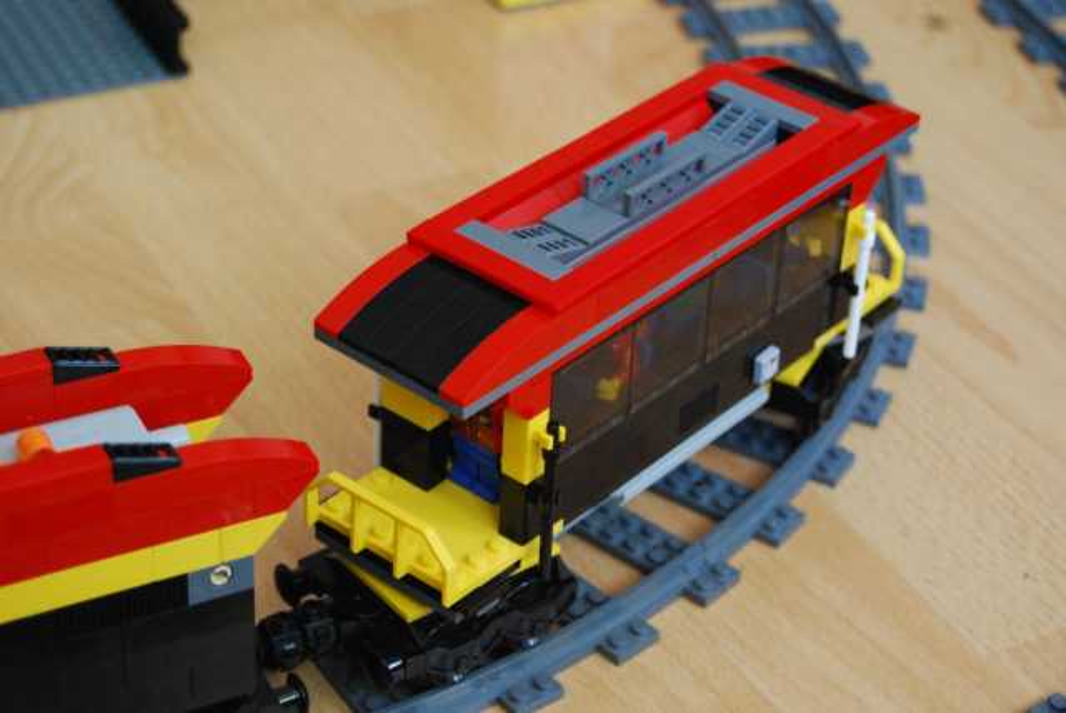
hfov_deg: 24.6
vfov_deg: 16.6
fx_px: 2445
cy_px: 356
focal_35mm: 82
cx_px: 533
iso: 1600
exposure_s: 1/13
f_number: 5.6
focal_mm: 55
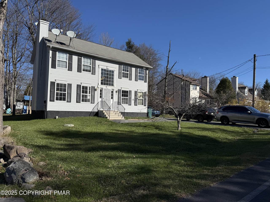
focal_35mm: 24
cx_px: 135
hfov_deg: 71.6
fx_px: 187
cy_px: 101
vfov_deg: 56.8
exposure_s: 1/10309
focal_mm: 6.76
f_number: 1.78
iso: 80
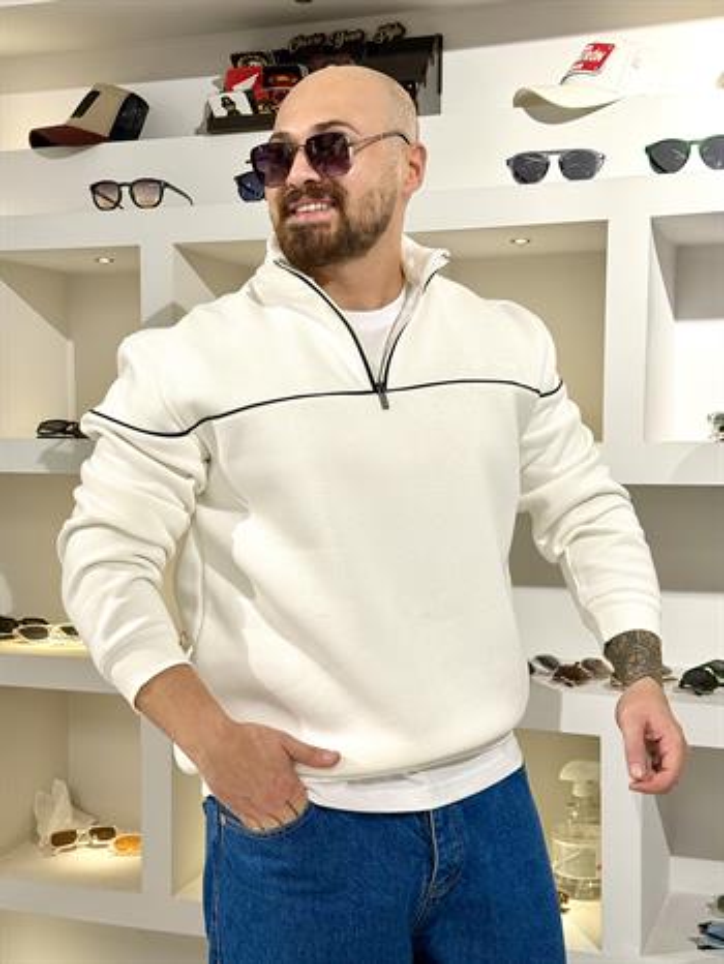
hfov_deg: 30.3
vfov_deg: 39.6
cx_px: 362
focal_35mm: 48
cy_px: 482
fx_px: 1337
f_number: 1.78
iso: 50
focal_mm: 6.76
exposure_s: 1/100
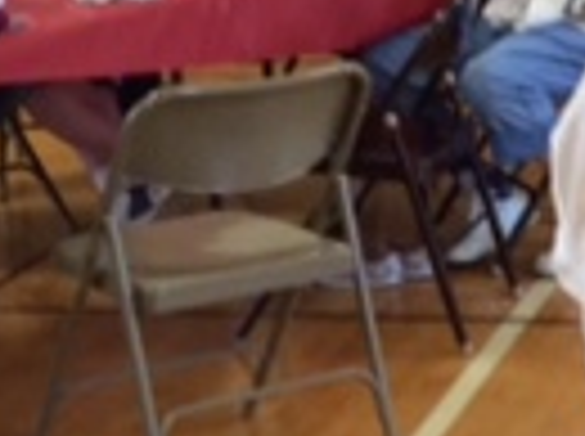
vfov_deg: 9.1
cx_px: 770
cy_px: 184
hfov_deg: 11.8
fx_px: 2750
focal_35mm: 163
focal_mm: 3.3
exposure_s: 1/24
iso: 80
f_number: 2.4
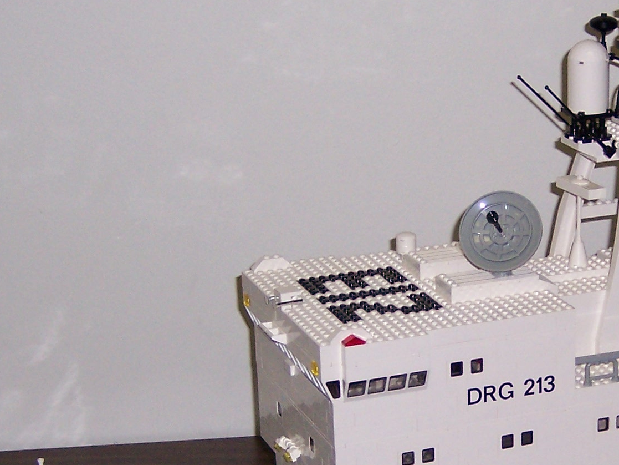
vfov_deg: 13.0
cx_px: 494
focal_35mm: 113
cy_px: 423
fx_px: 2021
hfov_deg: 17.3
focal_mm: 8.2
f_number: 3.4
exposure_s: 1/60
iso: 140
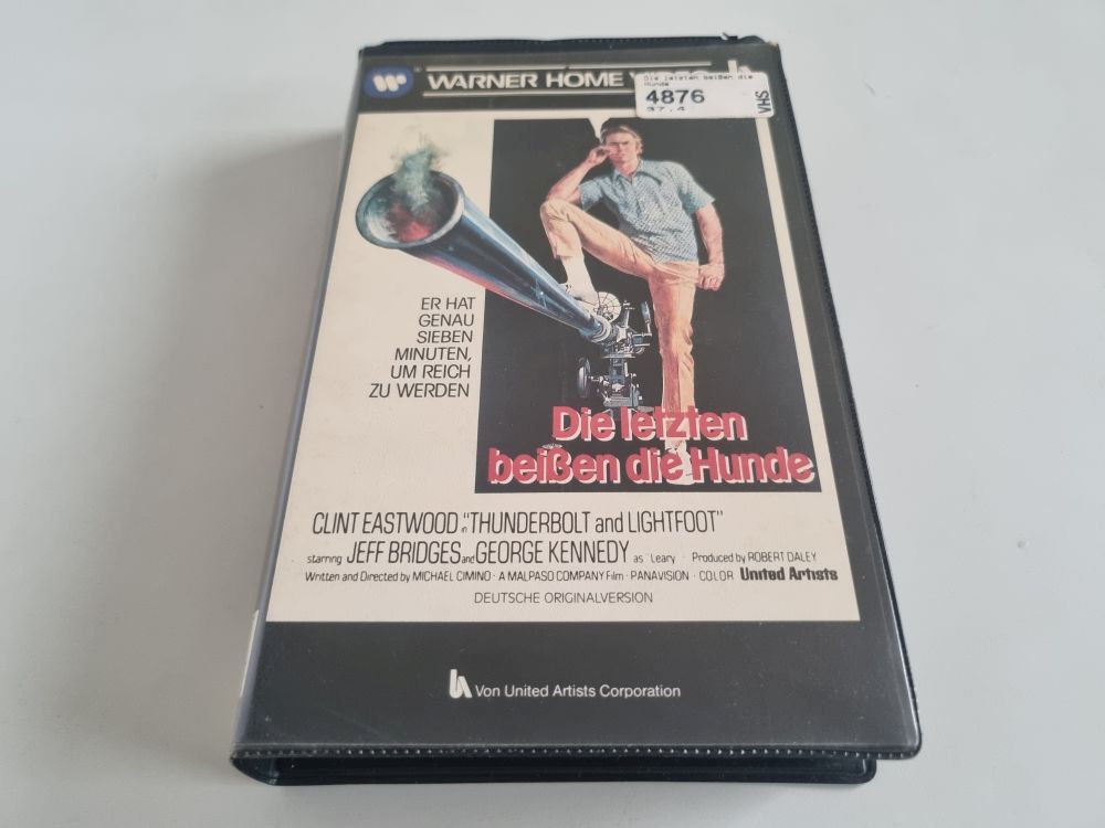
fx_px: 830
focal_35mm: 26
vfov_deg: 53.1
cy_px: 414
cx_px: 552
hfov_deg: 67.3
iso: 500
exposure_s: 1/50
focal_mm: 5.4
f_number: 1.8
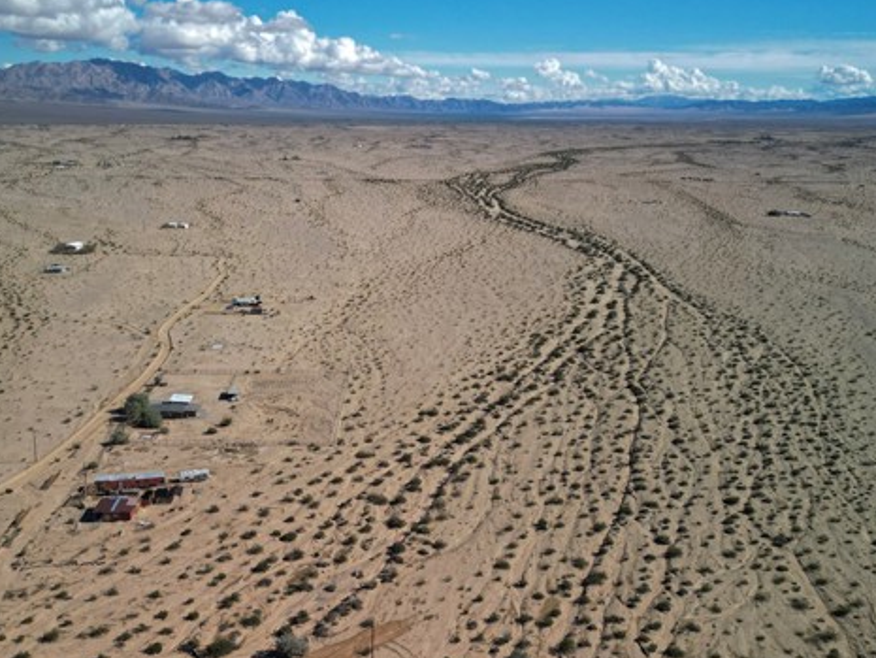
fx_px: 835
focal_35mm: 33
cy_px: 288
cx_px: 382
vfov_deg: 42.9
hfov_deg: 55.2
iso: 100
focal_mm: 6.72
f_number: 1.7
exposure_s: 1/500
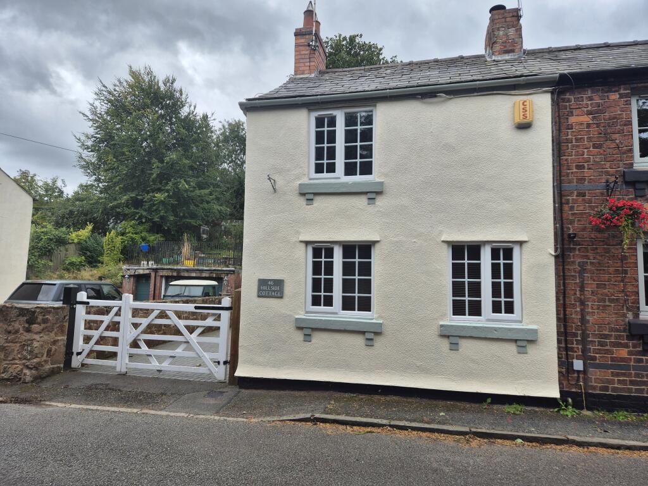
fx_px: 431
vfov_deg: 58.9
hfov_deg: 73.9
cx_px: 324
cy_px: 243
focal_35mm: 23
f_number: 1.8
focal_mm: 5.4
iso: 25
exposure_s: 1/428
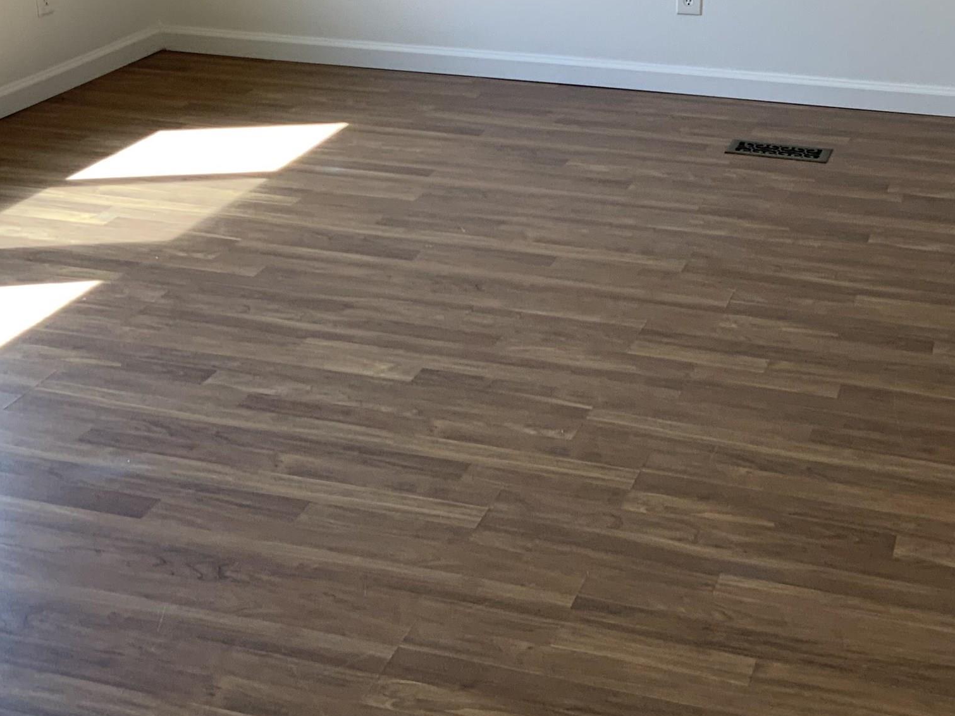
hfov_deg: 32.6
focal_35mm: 59
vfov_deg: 24.6
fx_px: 1627
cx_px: 555
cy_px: 208
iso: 32
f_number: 1.8
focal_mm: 3
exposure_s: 1/120
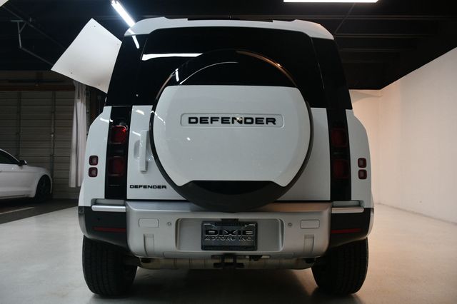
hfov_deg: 62.0
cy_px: 152
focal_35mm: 30
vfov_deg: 43.6
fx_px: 381
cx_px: 228
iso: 800
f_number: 3.5
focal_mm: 20
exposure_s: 1/125
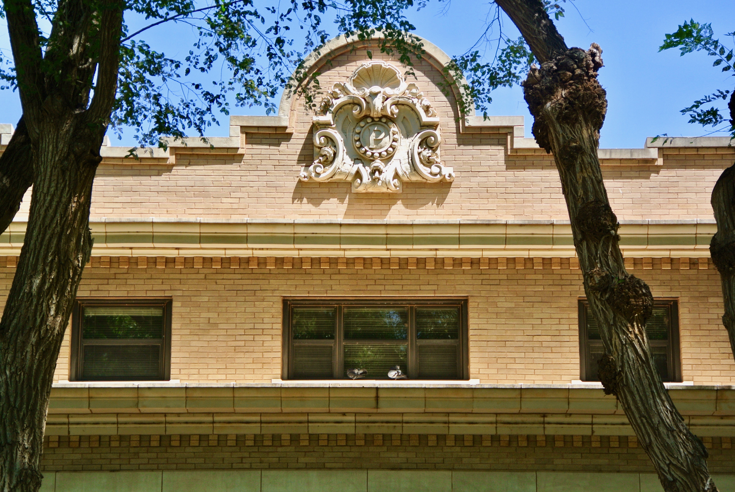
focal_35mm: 109
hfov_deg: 18.7
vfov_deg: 12.6
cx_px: 368
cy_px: 246
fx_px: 2228
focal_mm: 40.6
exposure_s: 1/125
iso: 100
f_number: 5.6
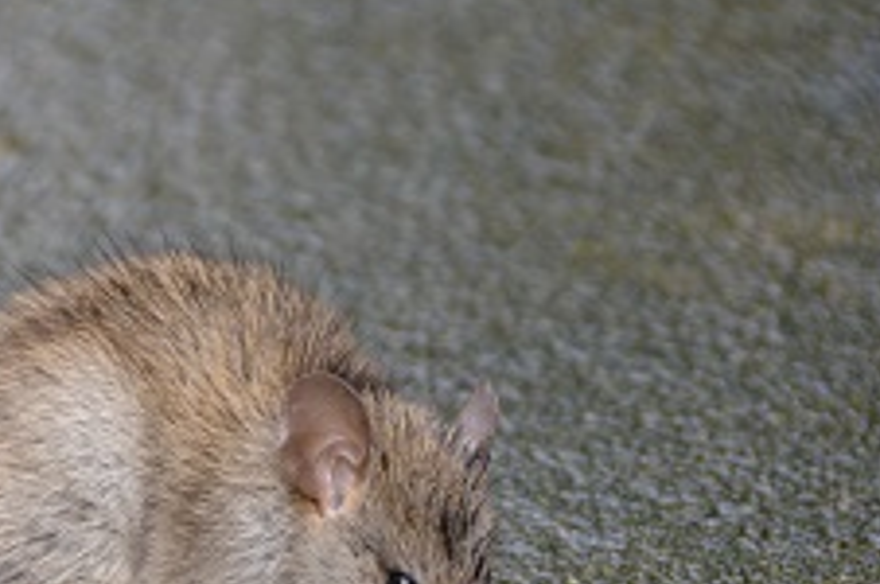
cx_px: 362
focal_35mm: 664
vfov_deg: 2.1
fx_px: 16208
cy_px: 473
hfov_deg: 3.1
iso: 1000
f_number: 5.6
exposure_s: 1/125
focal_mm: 200
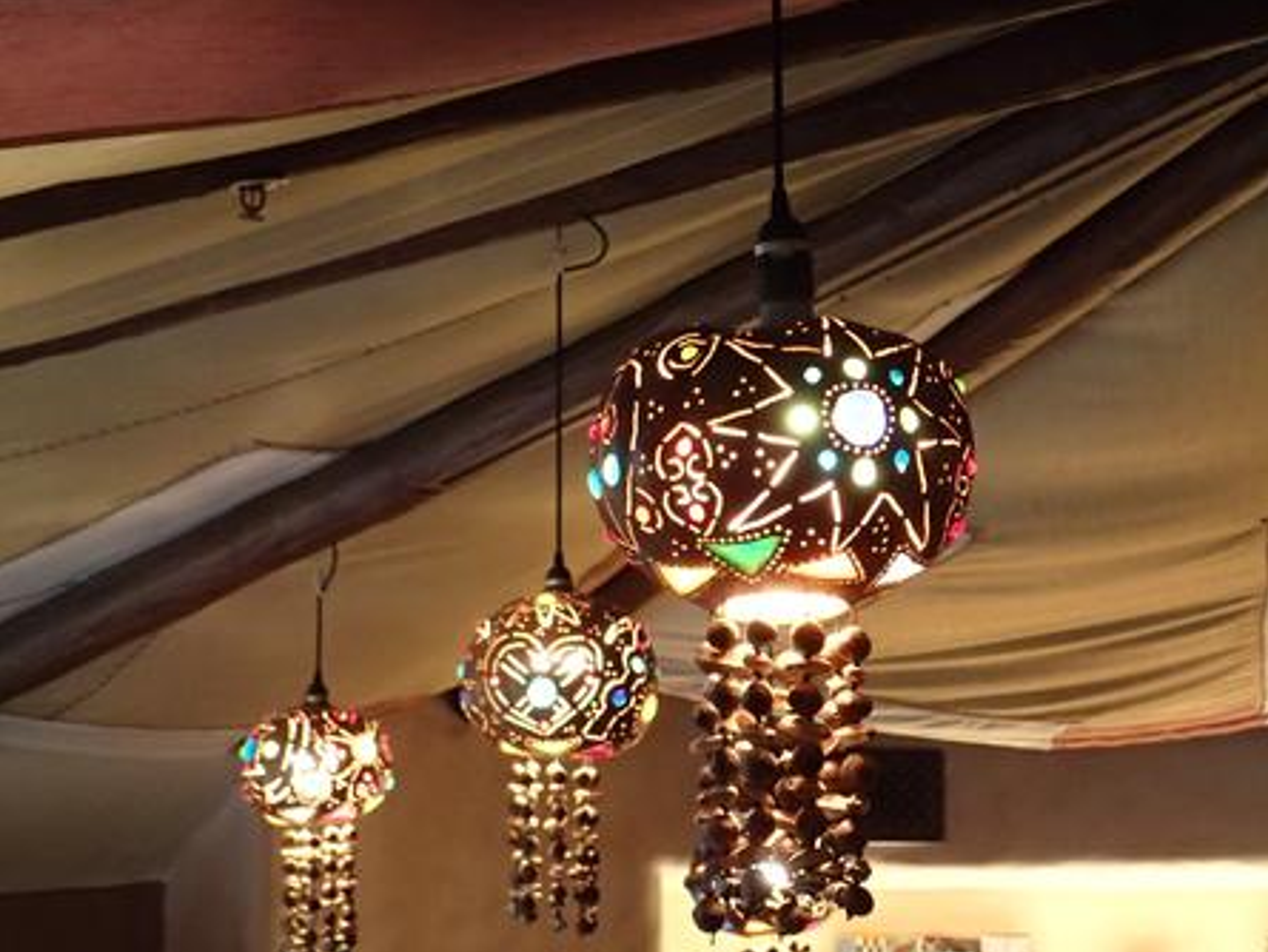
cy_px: 476
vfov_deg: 17.2
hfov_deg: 22.8
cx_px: 638
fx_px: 3151
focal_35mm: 86
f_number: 4.5
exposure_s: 1/25
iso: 800
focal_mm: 15.4
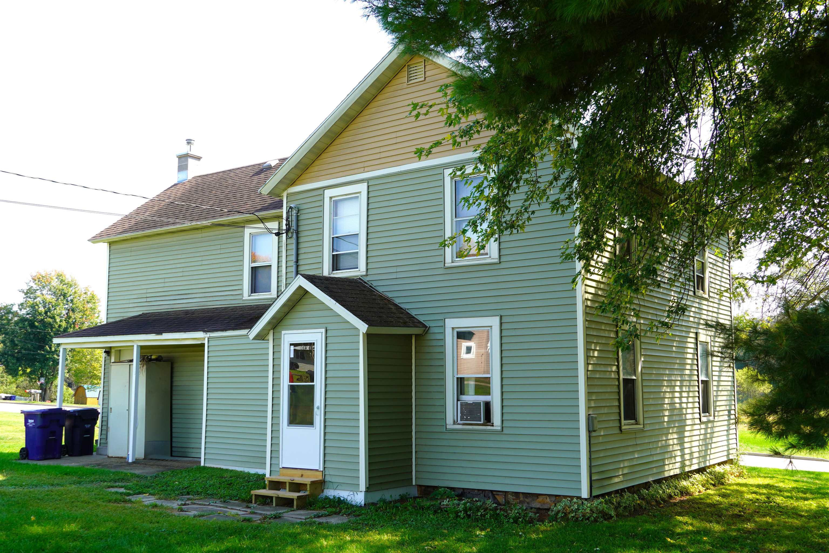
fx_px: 829
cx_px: 414
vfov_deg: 36.9
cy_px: 276
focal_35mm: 36
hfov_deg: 53.1
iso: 100
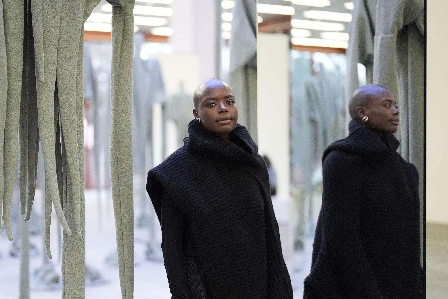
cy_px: 173
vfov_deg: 19.2
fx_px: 883
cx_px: 164
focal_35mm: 71
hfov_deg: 28.3
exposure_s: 1/250
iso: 5000
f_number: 1.2
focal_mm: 50
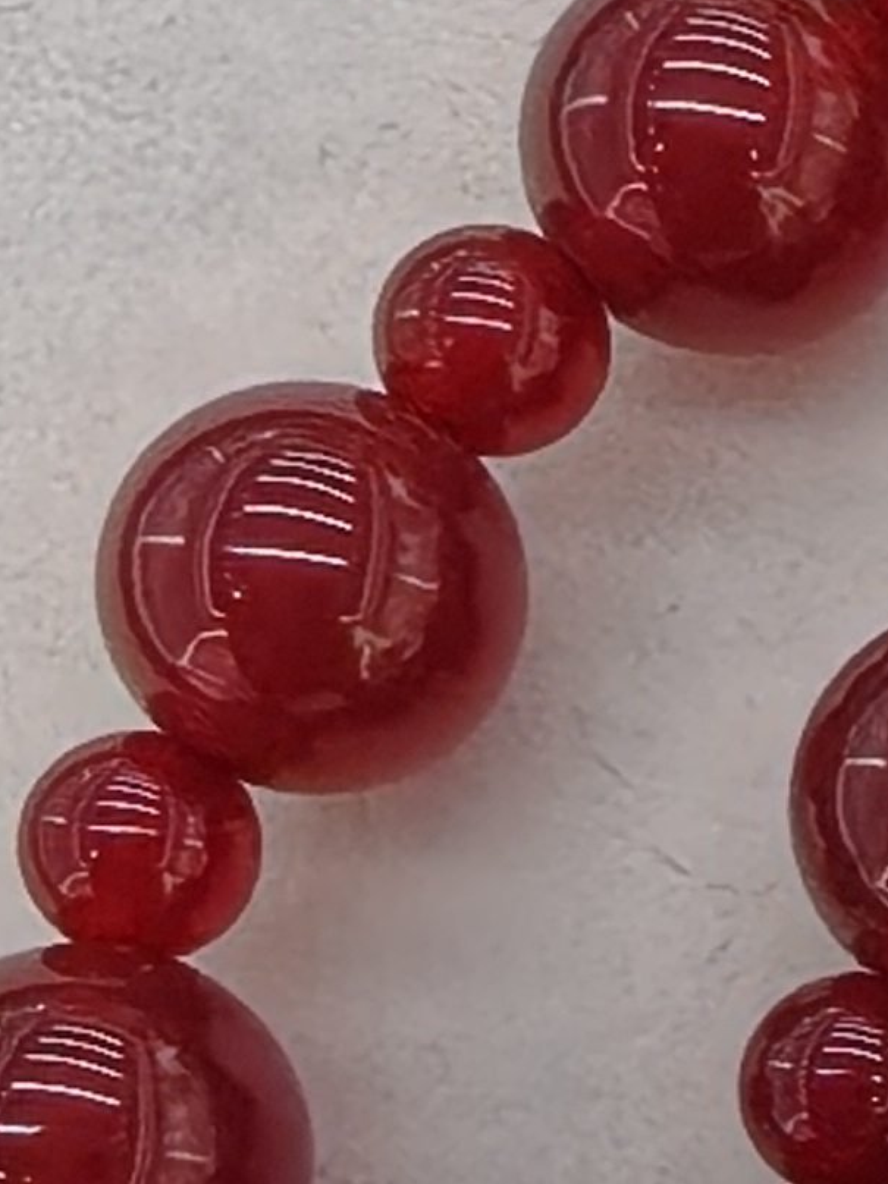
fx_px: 4687
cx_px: 1849
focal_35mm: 137
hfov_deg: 9.9
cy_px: 1184
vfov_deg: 14.2
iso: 64
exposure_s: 1/100
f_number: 2.2
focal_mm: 1.68
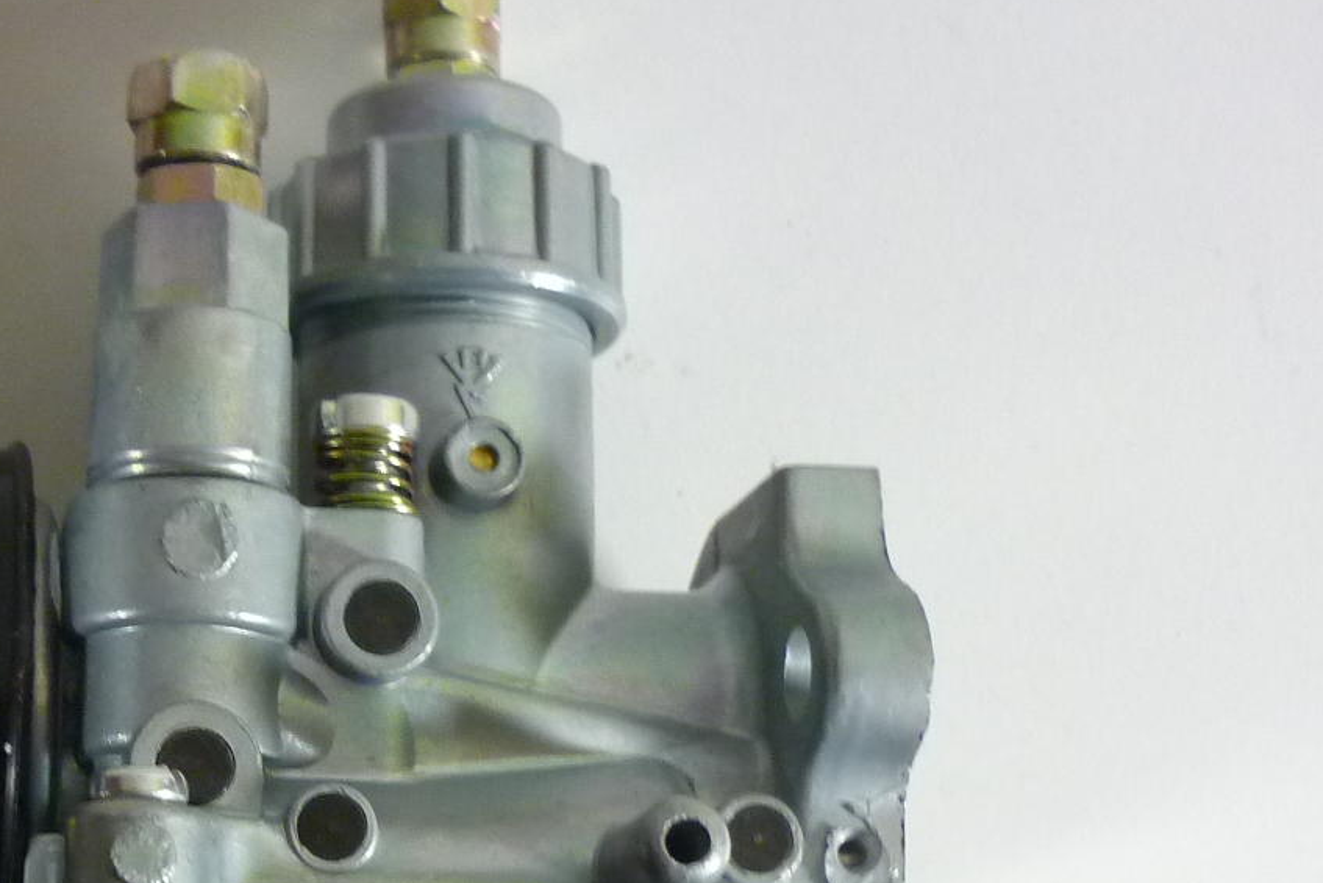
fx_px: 3051
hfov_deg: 23.8
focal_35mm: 83
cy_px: 653
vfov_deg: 16.4
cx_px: 150
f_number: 2.8
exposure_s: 1/30
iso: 250
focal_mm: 5.5
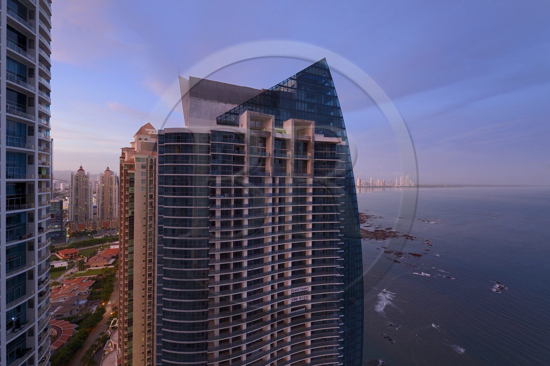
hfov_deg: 100.4
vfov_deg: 77.2
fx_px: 229
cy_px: 183
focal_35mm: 15
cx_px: 275
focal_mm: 15
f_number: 7.1
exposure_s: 1/3.33
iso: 250
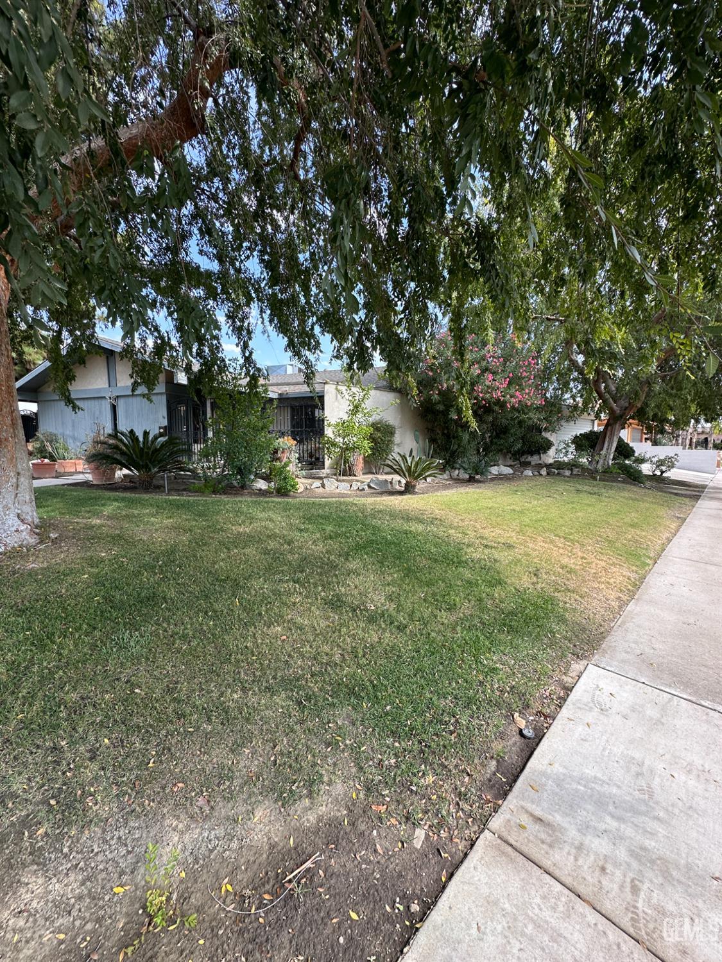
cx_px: 361
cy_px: 481
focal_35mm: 14
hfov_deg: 85.7
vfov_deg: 102.1
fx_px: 389
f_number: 2.2
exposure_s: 1/320
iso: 40
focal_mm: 2.22
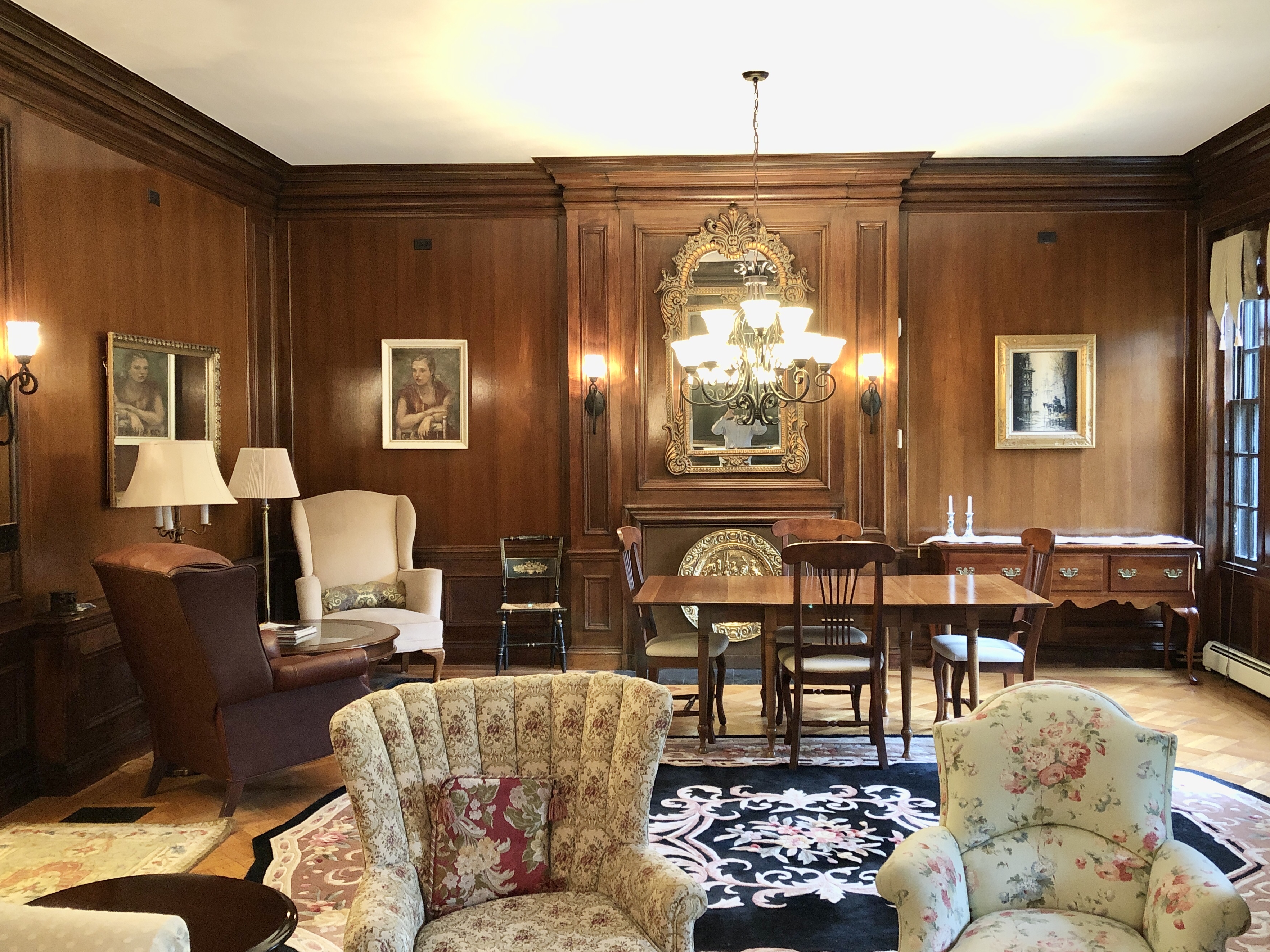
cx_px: 693
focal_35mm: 32
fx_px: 1174
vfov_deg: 44.2
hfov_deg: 56.7
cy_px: 469
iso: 100
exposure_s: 1/12
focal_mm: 3.99
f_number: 1.8
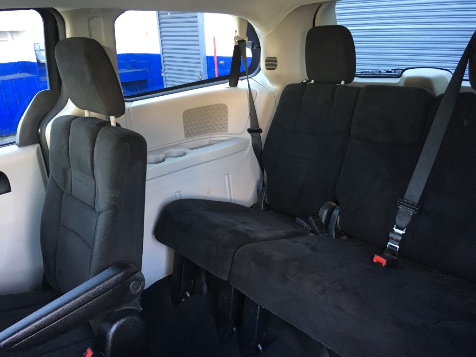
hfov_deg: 61.7
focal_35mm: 29
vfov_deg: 48.2
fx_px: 399
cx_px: 238
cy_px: 178
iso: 200
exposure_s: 1/30
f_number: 2.2
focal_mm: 4.15
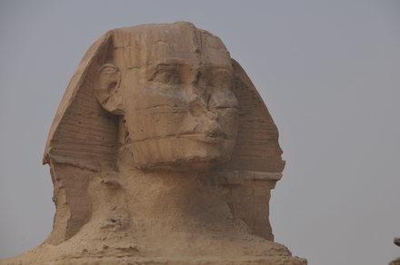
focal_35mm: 232
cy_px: 132
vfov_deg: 5.9
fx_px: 2580
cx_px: 200
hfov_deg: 8.9
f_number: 10
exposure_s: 1/640
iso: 250
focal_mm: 155
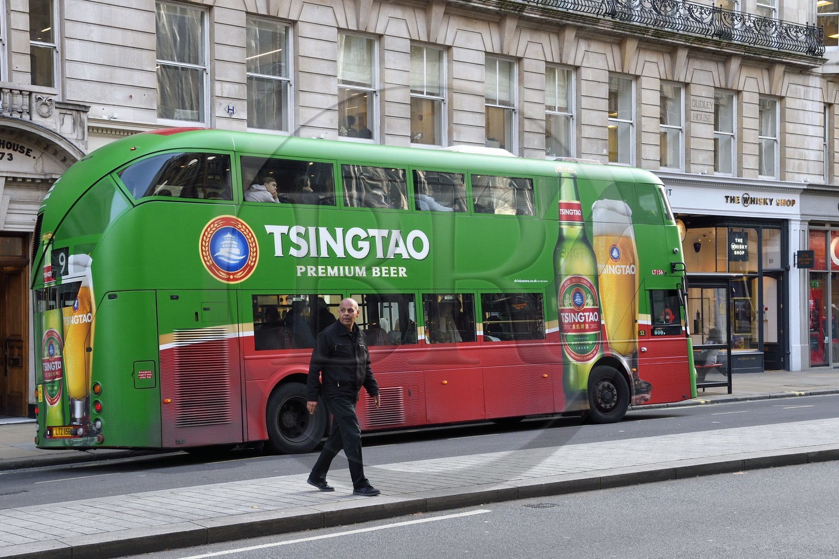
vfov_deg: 26.0
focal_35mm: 52
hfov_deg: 38.2
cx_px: 420
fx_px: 1212
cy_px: 280
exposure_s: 1/160
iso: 800
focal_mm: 52
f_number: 9
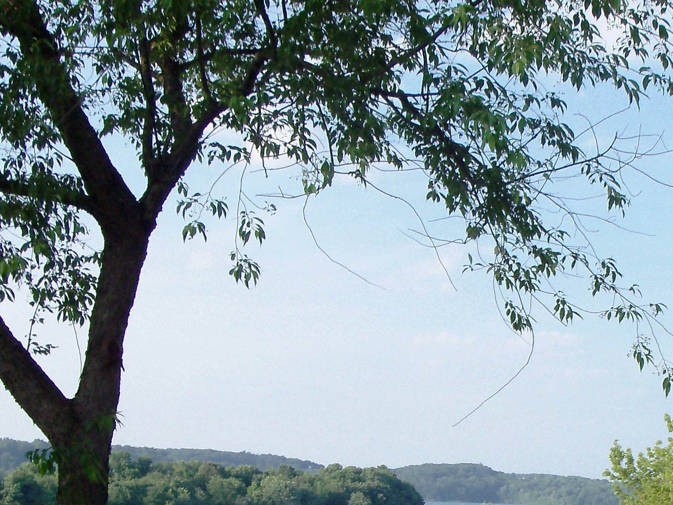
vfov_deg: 18.7
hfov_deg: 24.3
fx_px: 1516
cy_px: 424
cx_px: 615
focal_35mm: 78
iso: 80
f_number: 3
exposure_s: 1/640
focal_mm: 6.3
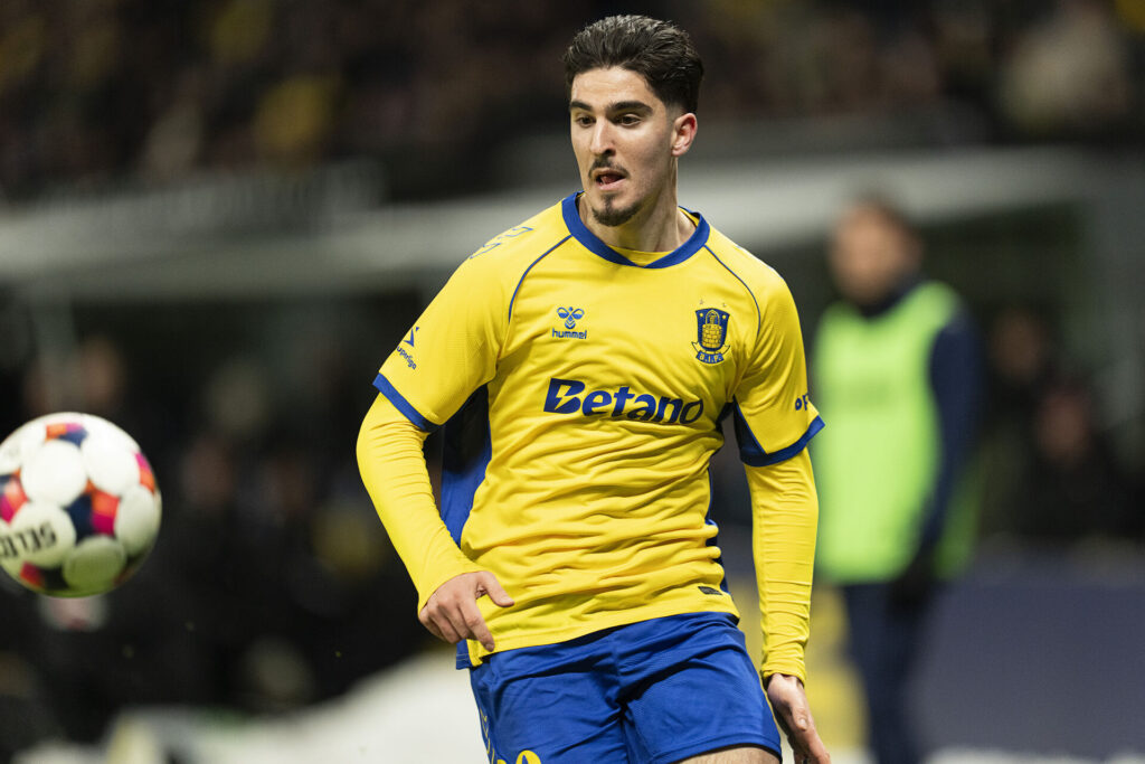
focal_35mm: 400
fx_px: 12723
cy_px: 382
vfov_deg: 3.4
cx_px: 572
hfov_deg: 5.2
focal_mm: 400
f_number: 2.8
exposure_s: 1/1250
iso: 3200
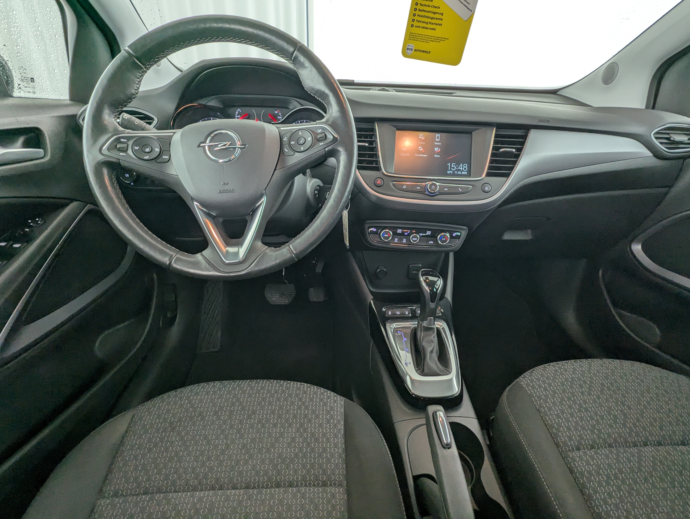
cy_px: 260
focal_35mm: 16
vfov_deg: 78.2
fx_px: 319
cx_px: 345
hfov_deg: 94.4
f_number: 2.2
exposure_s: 1/59
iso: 91
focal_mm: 2.35
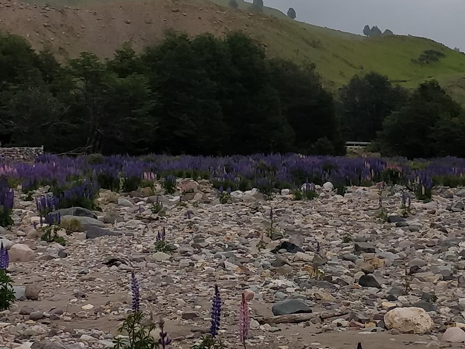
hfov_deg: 18.7
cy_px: 19
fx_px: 1411
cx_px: 292
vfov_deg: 13.9
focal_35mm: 105
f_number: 1.7
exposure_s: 1/1867
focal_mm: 4.1
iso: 200
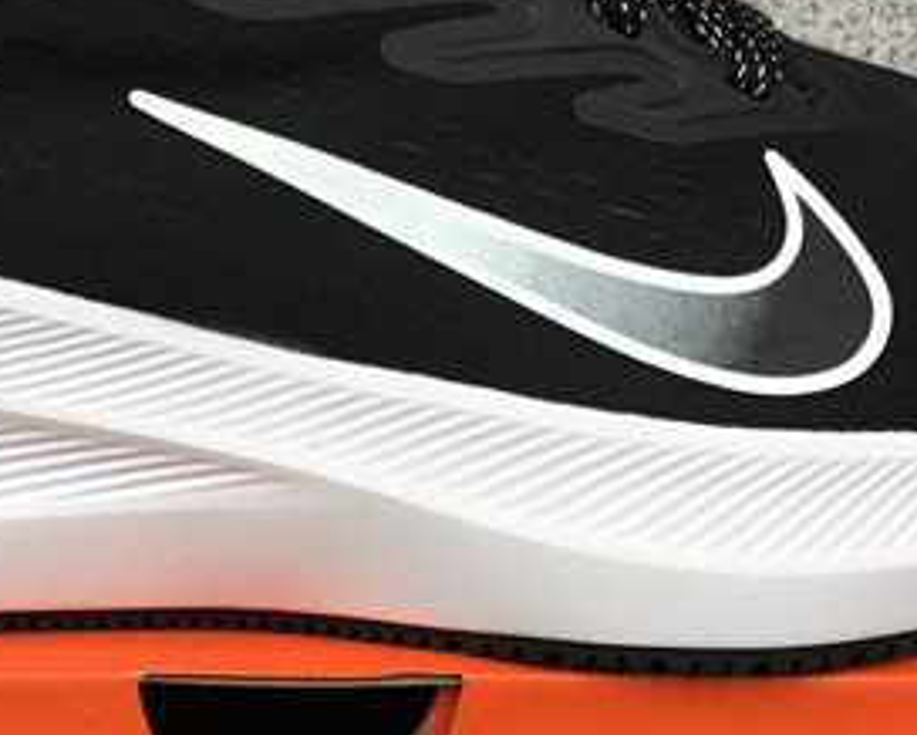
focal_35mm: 100
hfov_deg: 19.1
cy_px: 443
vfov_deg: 15.4
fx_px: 2716
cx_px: 280
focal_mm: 3.3
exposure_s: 1/100
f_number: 2.4
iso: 32
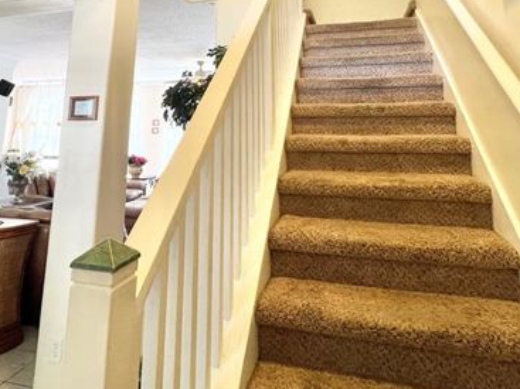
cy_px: 27
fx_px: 375
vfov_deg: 48.1
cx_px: 243
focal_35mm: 25
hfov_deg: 69.3
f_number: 1.8
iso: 200
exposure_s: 1/60
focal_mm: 1.57
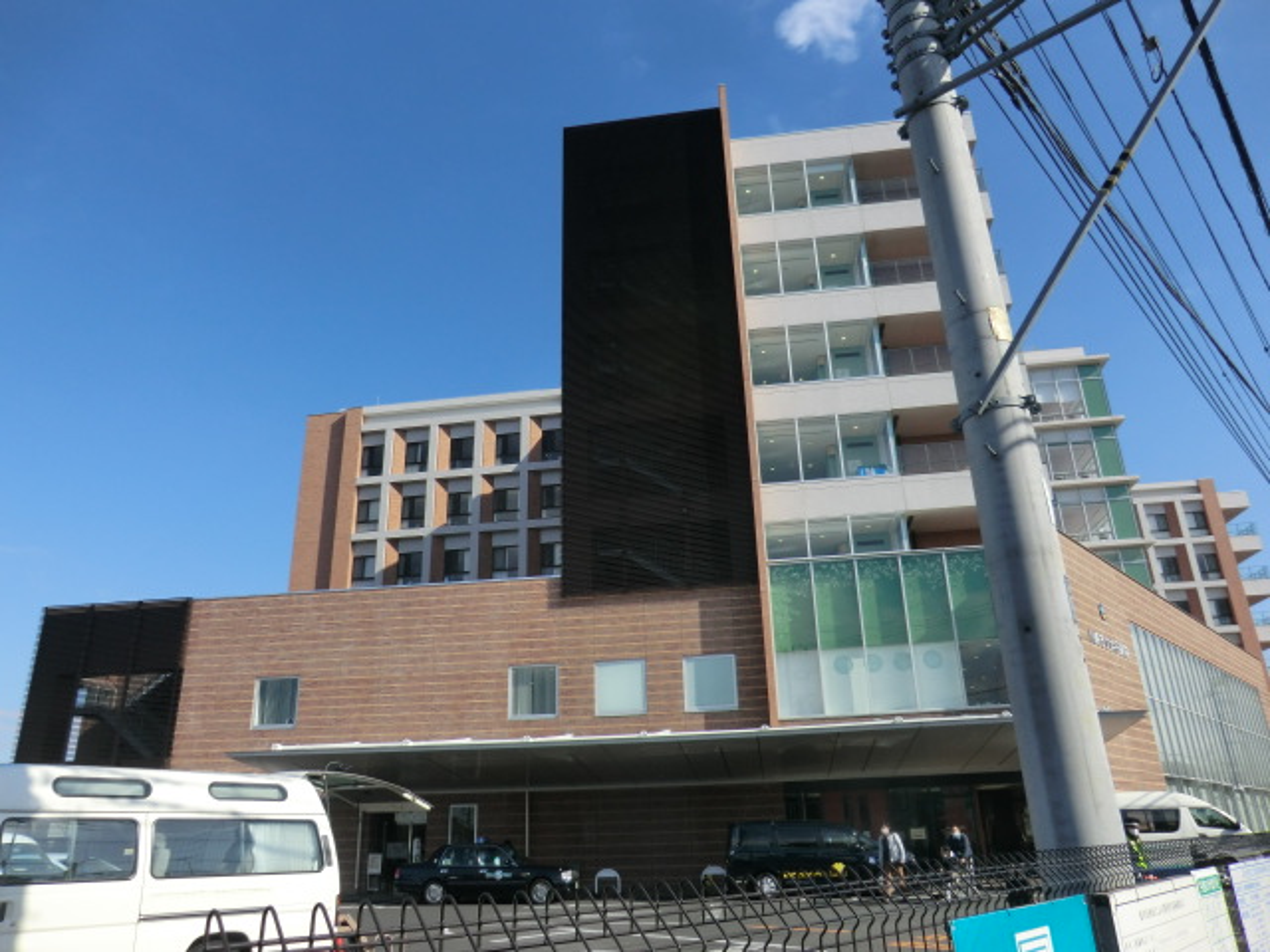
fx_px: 881
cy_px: 476
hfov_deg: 71.6
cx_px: 635
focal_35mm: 24
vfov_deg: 56.8
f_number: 7.5
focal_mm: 4.3
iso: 80
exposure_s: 1/200
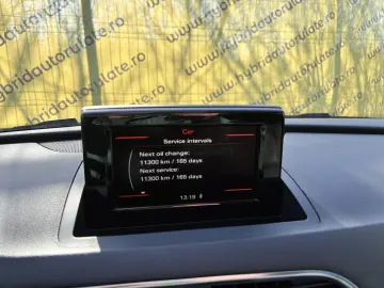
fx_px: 288
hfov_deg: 67.3
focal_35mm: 26
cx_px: 192
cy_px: 144
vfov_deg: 53.1
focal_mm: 5.96
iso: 50
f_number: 1.6
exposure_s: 1/722
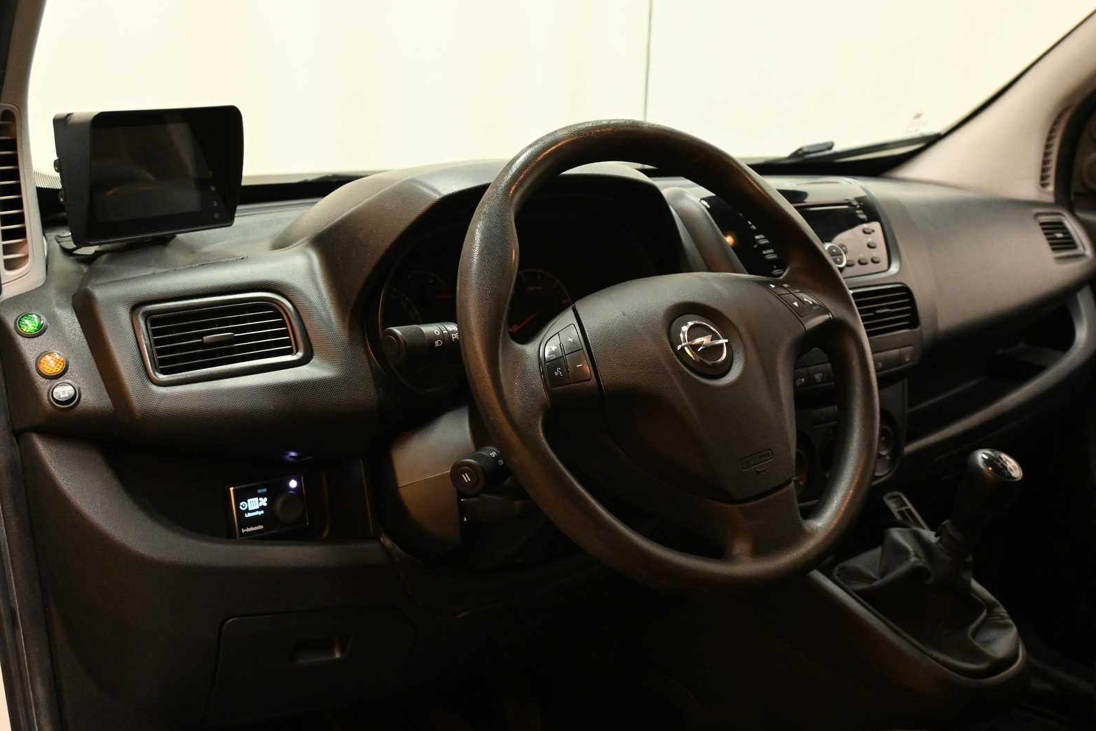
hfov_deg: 51.0
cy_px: 371
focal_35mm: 38
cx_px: 543
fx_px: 1150
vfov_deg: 35.3
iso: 3600
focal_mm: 24.5
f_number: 6.3
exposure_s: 1/40
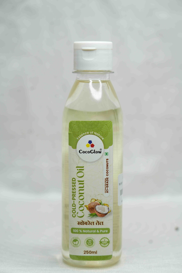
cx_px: 91
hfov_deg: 14.6
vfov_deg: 21.7
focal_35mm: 94
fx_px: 713
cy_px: 136
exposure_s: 1/60
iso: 250
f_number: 5.6
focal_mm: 94
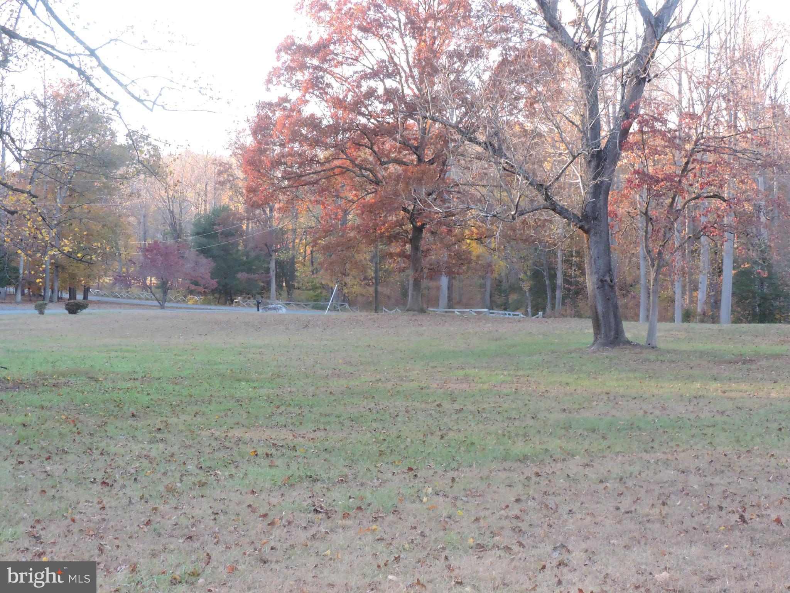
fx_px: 1073
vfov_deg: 30.9
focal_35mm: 47
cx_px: 395
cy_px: 296
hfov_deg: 40.4
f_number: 3.5
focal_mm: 8.4
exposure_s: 1/250
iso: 800
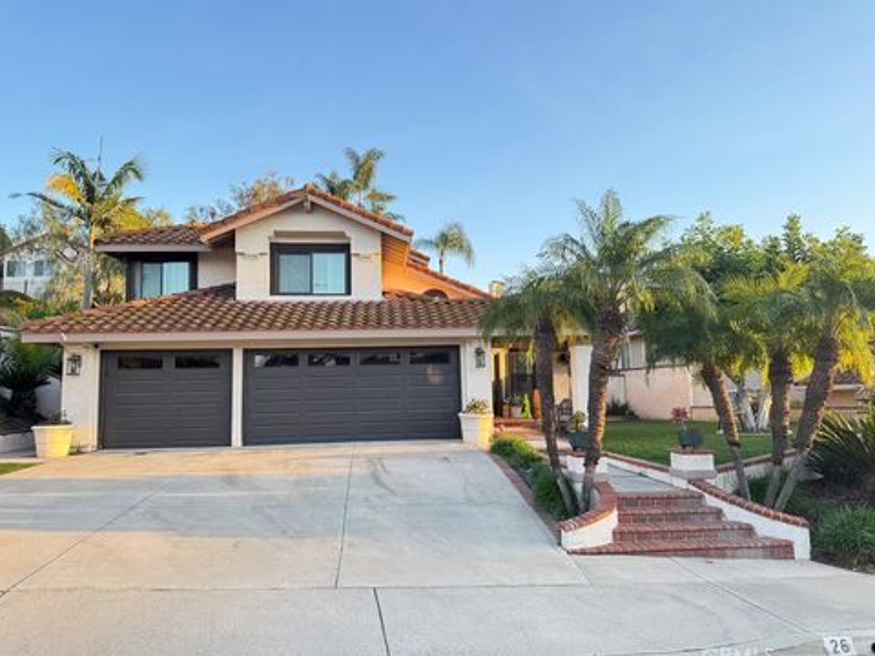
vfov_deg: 54.9
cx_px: 434
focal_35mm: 25
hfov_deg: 69.4
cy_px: 327
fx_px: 632
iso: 80
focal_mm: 6.76
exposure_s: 1/233
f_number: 1.78
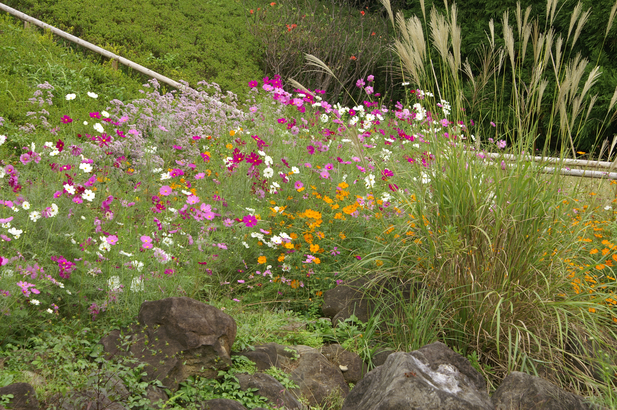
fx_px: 1798
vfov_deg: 13.0
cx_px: 308
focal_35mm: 105
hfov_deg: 19.5
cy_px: 205
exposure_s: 1/40
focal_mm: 70
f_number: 11
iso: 100
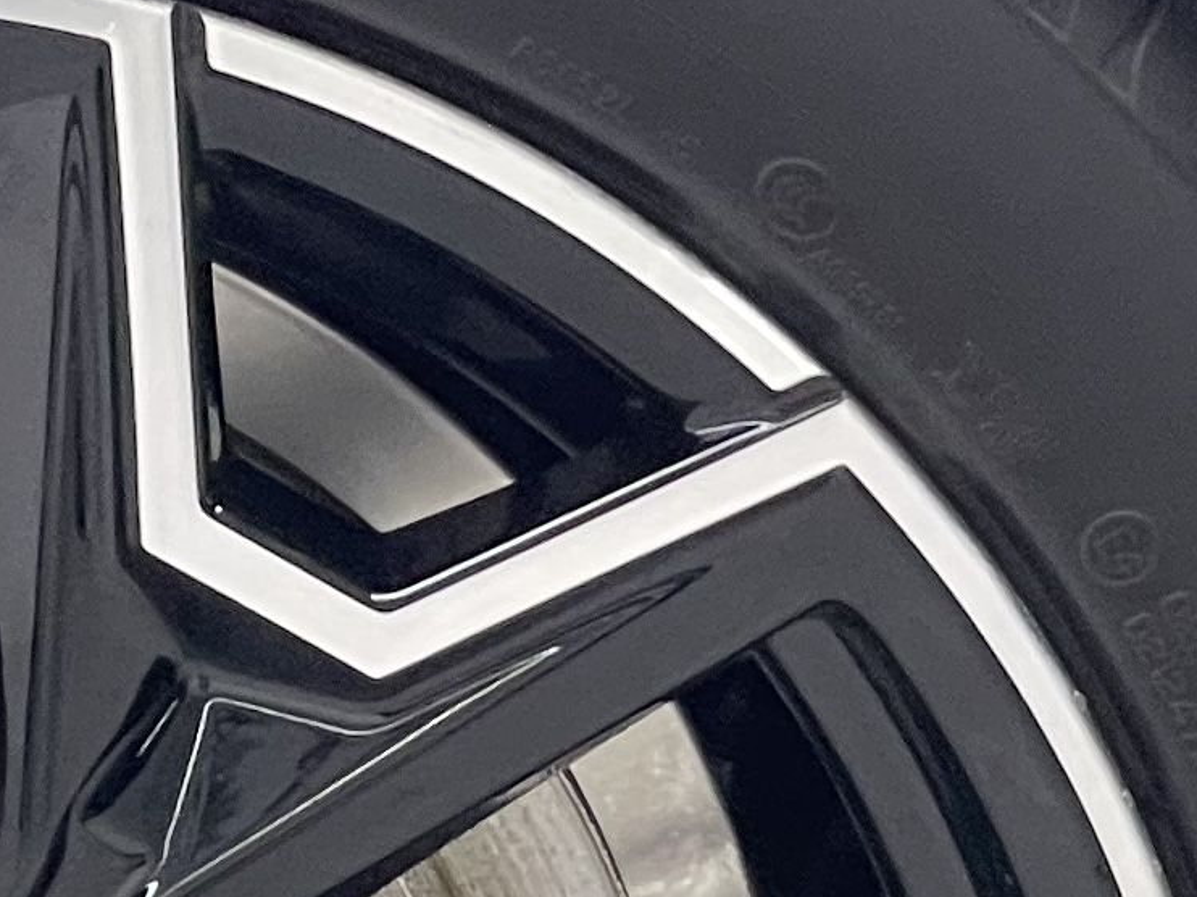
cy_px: 1258
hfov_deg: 5.7
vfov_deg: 4.3
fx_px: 12030
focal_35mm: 348
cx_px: -171
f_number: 2.2
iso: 160
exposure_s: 1/99
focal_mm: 7.5
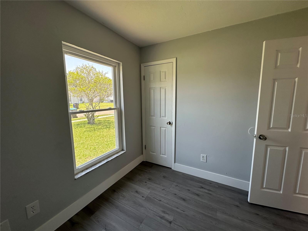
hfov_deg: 102.1
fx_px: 125
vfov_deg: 85.7
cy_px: 116
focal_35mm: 14
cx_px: 154
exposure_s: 1/133
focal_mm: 2.22
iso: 40
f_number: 2.2
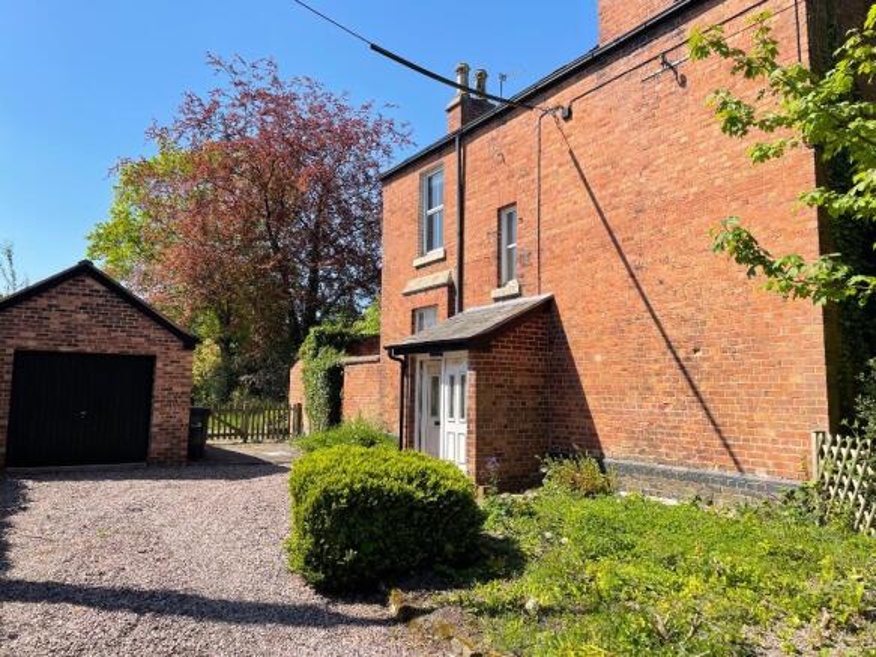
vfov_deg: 53.0
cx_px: 438
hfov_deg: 67.3
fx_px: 658
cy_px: 328
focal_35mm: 26
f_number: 1.6
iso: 32
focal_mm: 4.2
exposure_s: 1/2506
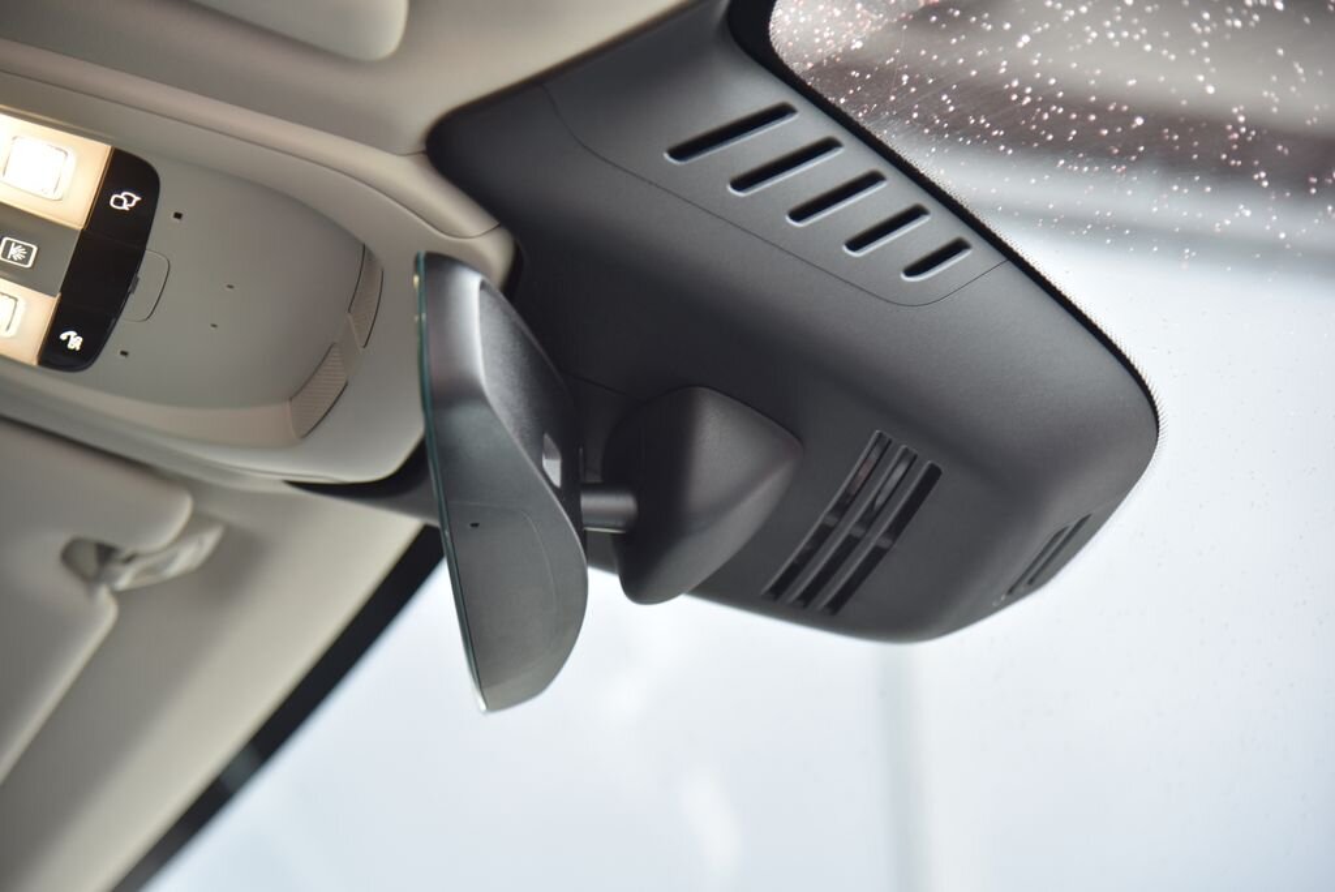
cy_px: 446
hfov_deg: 17.1
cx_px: 668
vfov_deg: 11.4
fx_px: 4452
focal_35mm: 120
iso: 500
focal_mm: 120
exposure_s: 1/25
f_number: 4
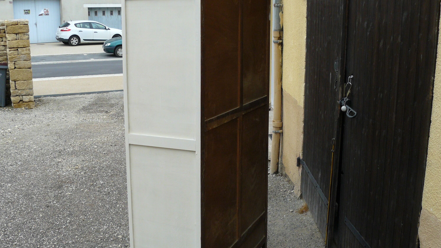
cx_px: 217
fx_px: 468
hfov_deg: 50.5
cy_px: 114
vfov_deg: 29.7
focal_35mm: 40
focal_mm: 6
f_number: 4
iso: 100
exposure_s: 1/160
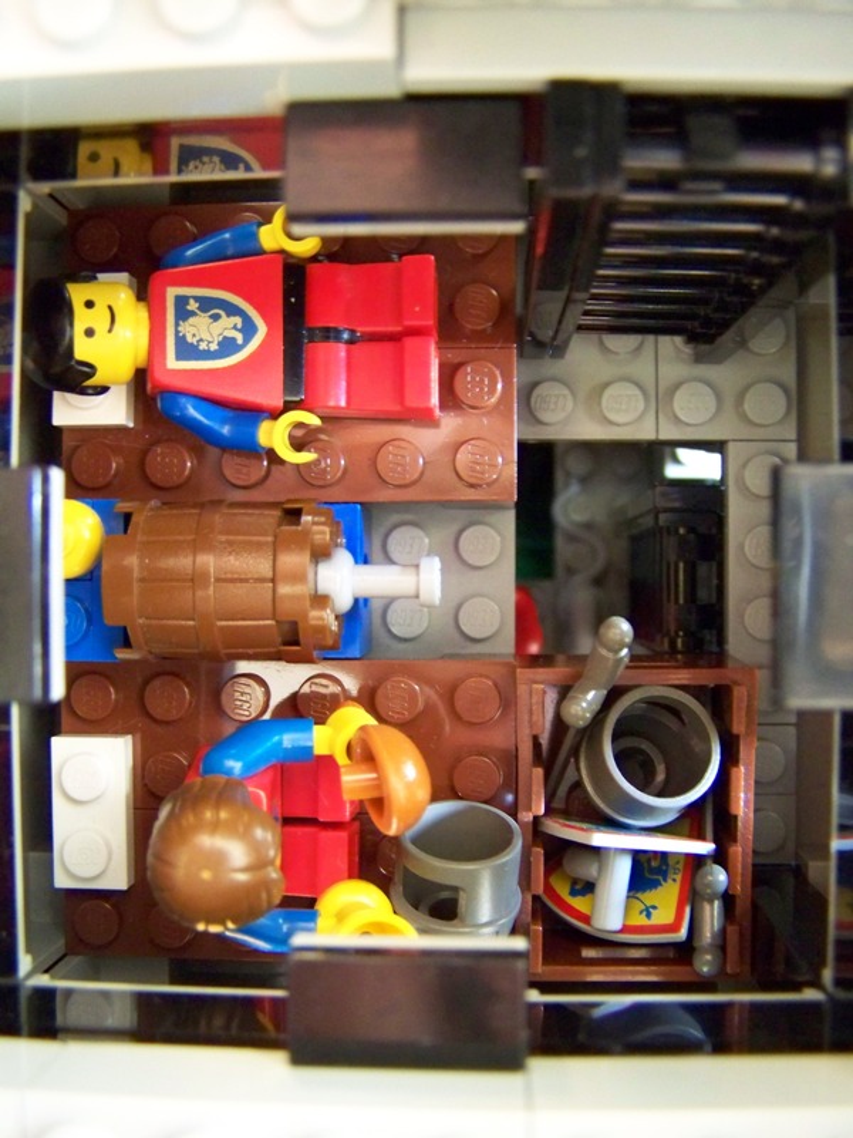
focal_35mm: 38
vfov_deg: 49.0
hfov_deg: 37.7
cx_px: 426
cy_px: 569
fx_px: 1249
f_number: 2.8
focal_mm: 6.3
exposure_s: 1/13
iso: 400
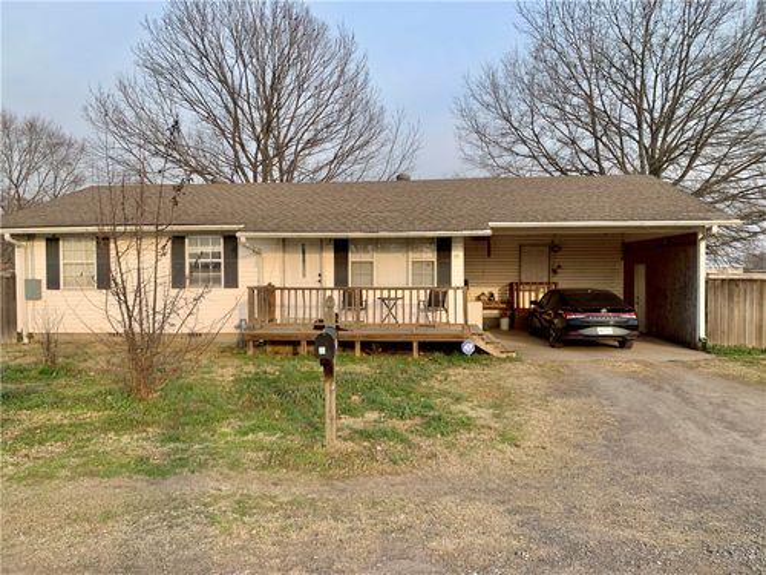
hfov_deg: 67.3
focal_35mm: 26
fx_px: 575
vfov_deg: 53.1
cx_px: 383
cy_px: 288
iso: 25
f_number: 1.8
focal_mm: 4.25
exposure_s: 1/727
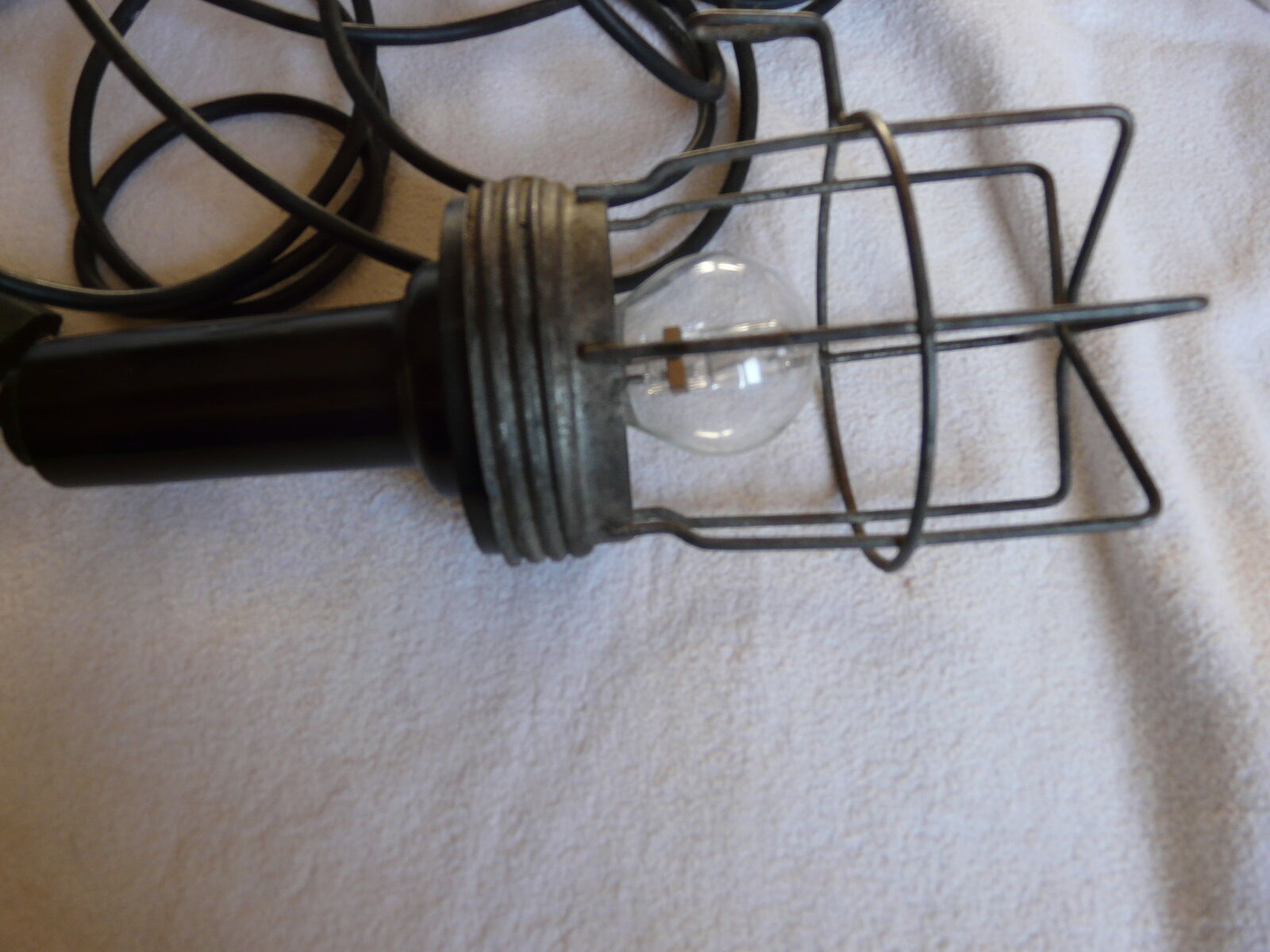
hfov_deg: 63.4
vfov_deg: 49.7
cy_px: 476
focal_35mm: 28
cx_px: 635
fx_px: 1027
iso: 100
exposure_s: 1/40
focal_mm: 4.6
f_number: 2.8
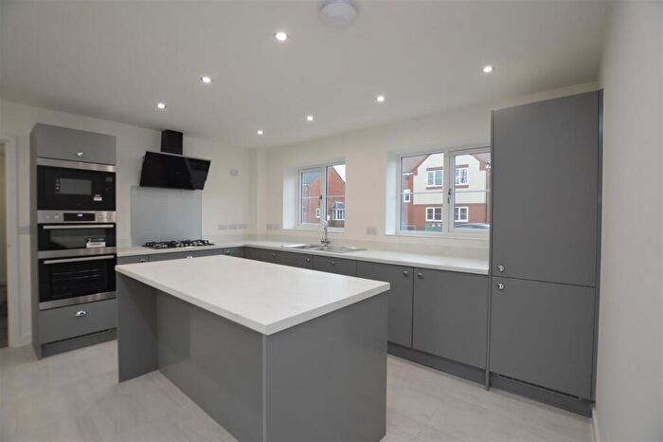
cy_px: 221
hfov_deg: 100.4
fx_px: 276
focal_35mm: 15
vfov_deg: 77.3
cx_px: 332
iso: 400
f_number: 4.5
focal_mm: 10
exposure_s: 1/80
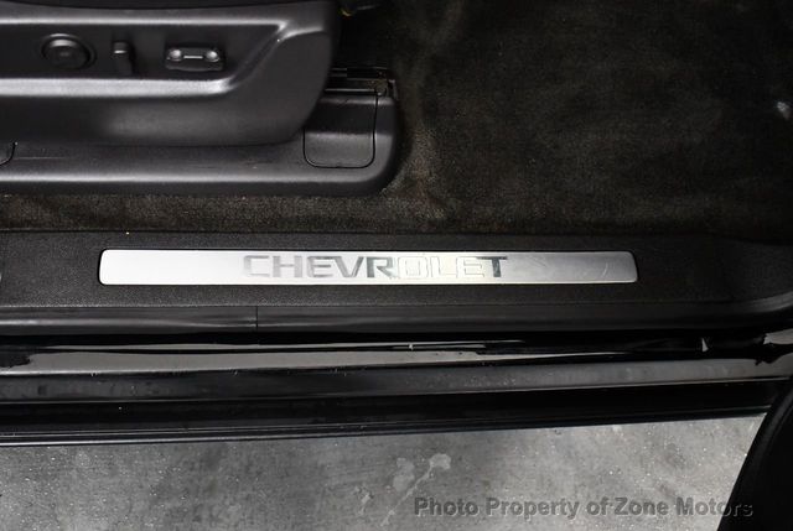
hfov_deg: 46.3
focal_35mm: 42
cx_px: 396
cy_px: 266
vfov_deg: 32.0
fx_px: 927
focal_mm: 21
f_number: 3.8
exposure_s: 1/100
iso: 3200
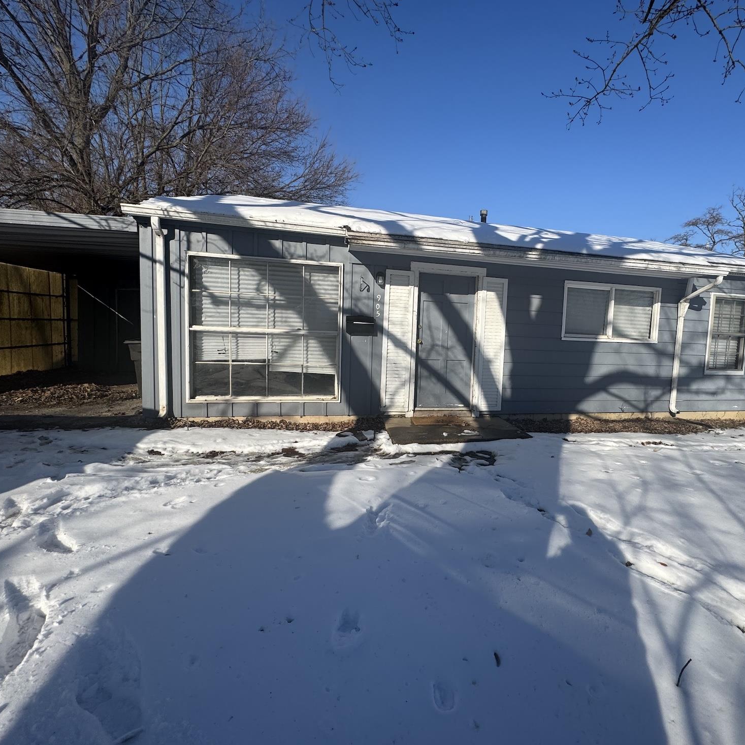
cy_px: 367
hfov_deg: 83.3
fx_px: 414
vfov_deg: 84.0
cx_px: 435
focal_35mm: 17
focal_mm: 2.22
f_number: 2.2
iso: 50
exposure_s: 1/3106
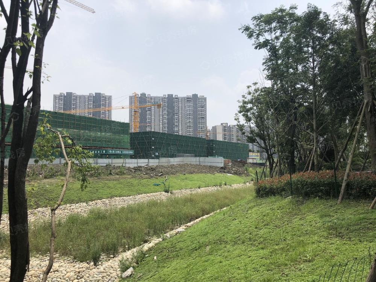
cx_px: 188
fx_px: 304
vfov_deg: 49.7
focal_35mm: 28
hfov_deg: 63.4
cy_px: 141
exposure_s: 1/3003
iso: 20
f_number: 1.8
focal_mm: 4
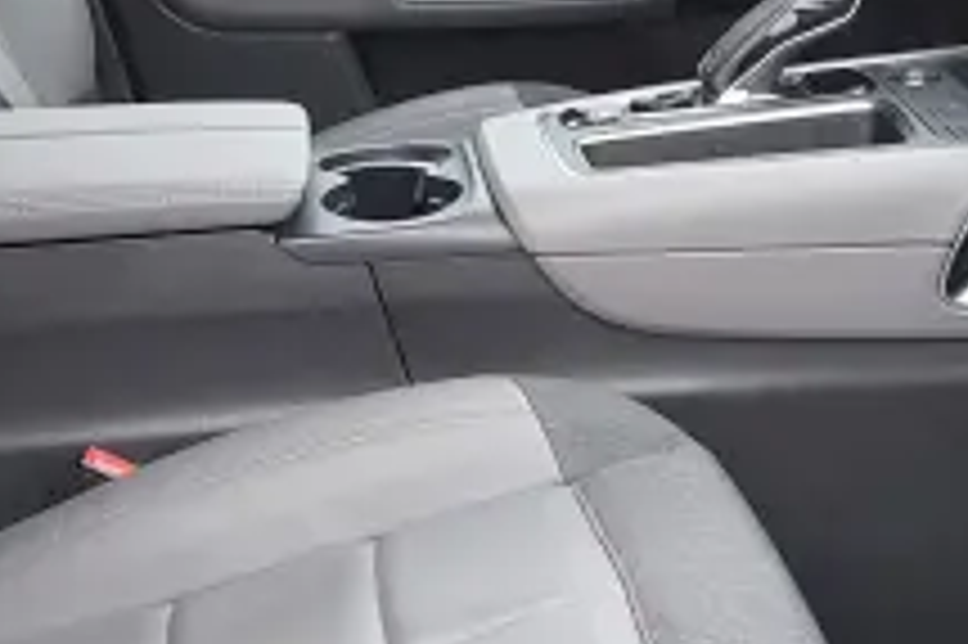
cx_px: 626
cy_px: 450
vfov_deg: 14.6
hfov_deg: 21.9
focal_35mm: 93
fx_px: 2499
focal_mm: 4.6
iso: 160
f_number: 1.8
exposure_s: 1/50
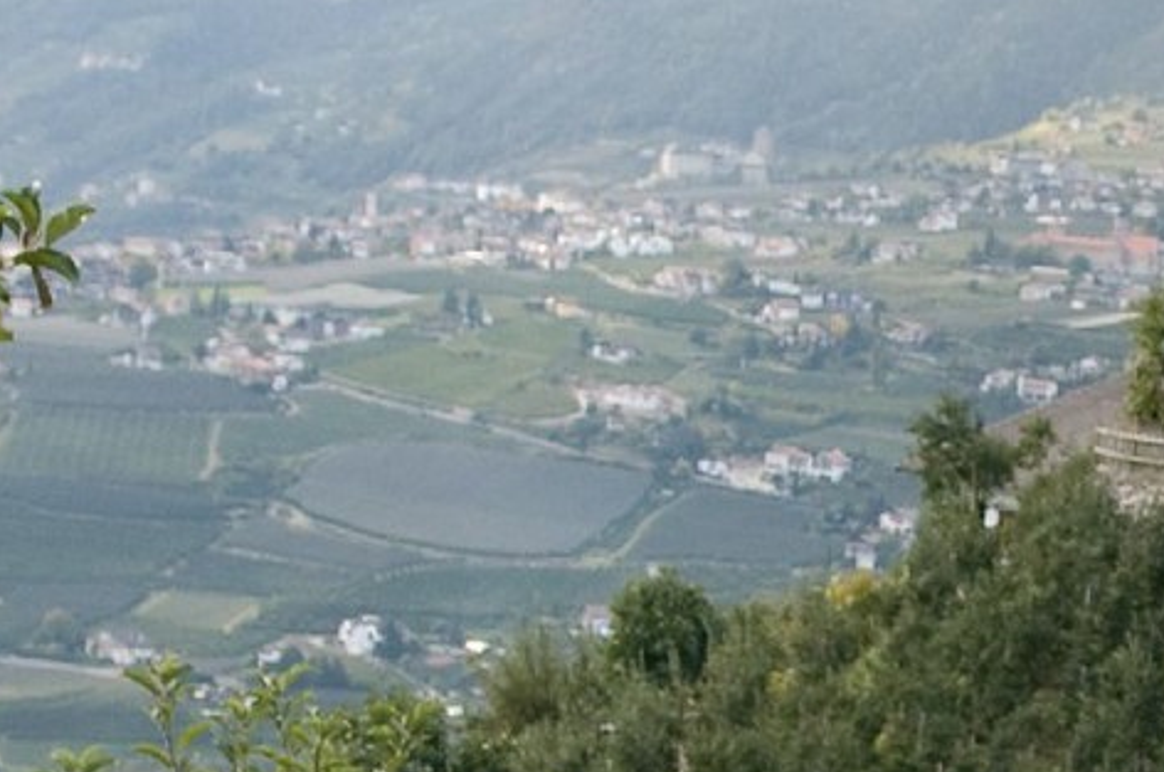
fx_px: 5132
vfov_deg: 8.6
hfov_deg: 12.7
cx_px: 1300
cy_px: 719
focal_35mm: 159
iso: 200
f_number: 5
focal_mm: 20
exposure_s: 1/125
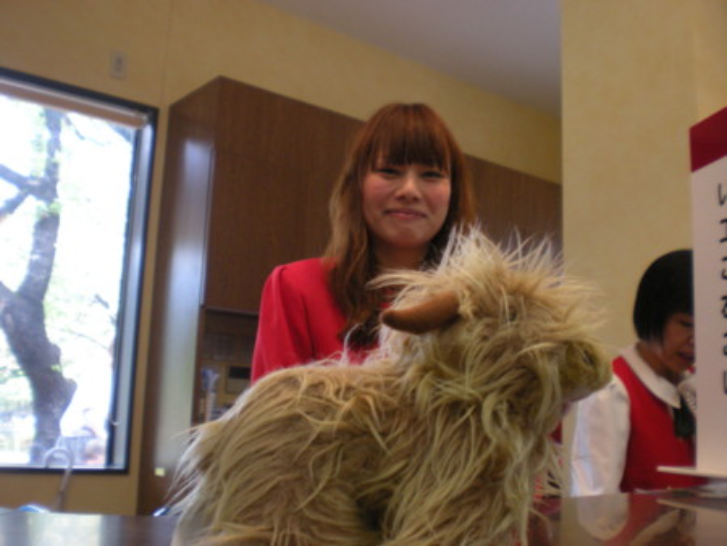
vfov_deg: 37.8
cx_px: 364
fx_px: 798
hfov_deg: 49.0
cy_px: 273
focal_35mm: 38
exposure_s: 1/40
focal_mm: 6.3
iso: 200
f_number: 3.1
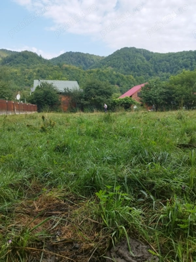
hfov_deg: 56.8
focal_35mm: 24
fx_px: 181
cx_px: 98
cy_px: 131
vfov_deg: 71.6
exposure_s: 1/393
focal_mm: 5.89
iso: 50
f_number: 1.89
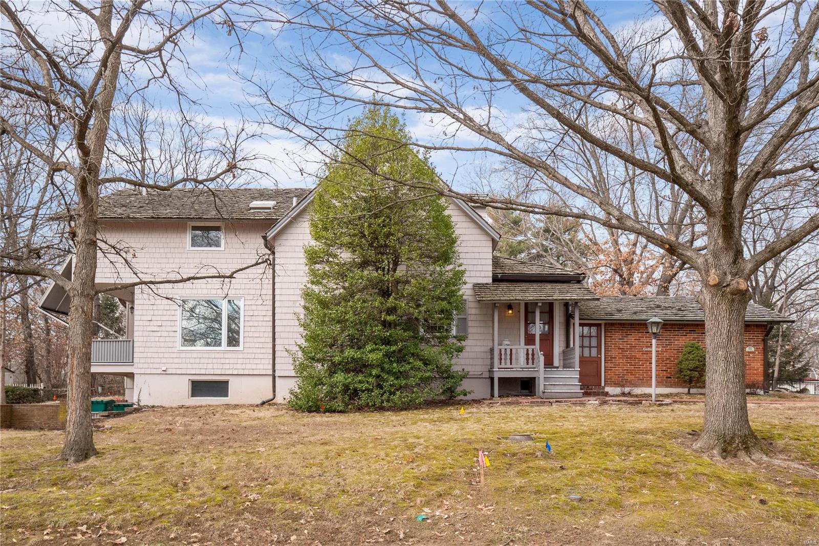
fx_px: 682
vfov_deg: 43.6
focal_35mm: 30
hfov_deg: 61.9
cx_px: 410
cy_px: 273
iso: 400
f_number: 8
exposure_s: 1/250
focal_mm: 15
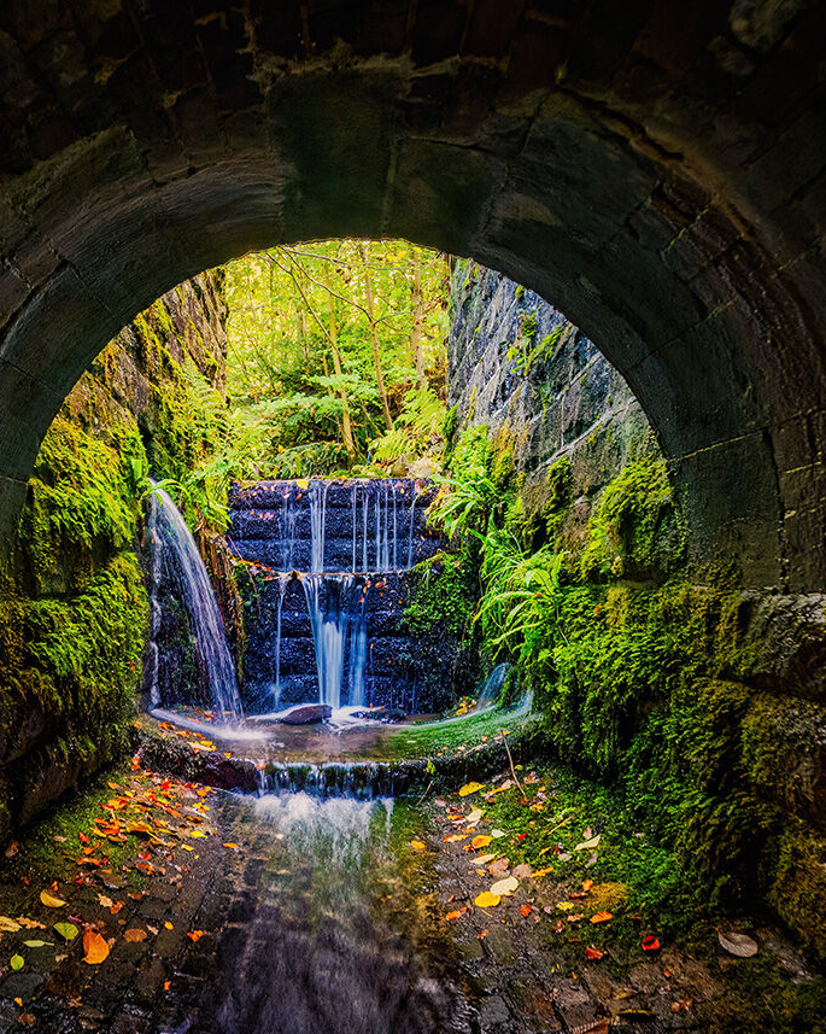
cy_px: 638
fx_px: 642
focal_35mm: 21
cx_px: 322
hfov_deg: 64.8
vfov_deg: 76.4
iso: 1000
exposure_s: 1/6
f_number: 7.1
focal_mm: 8
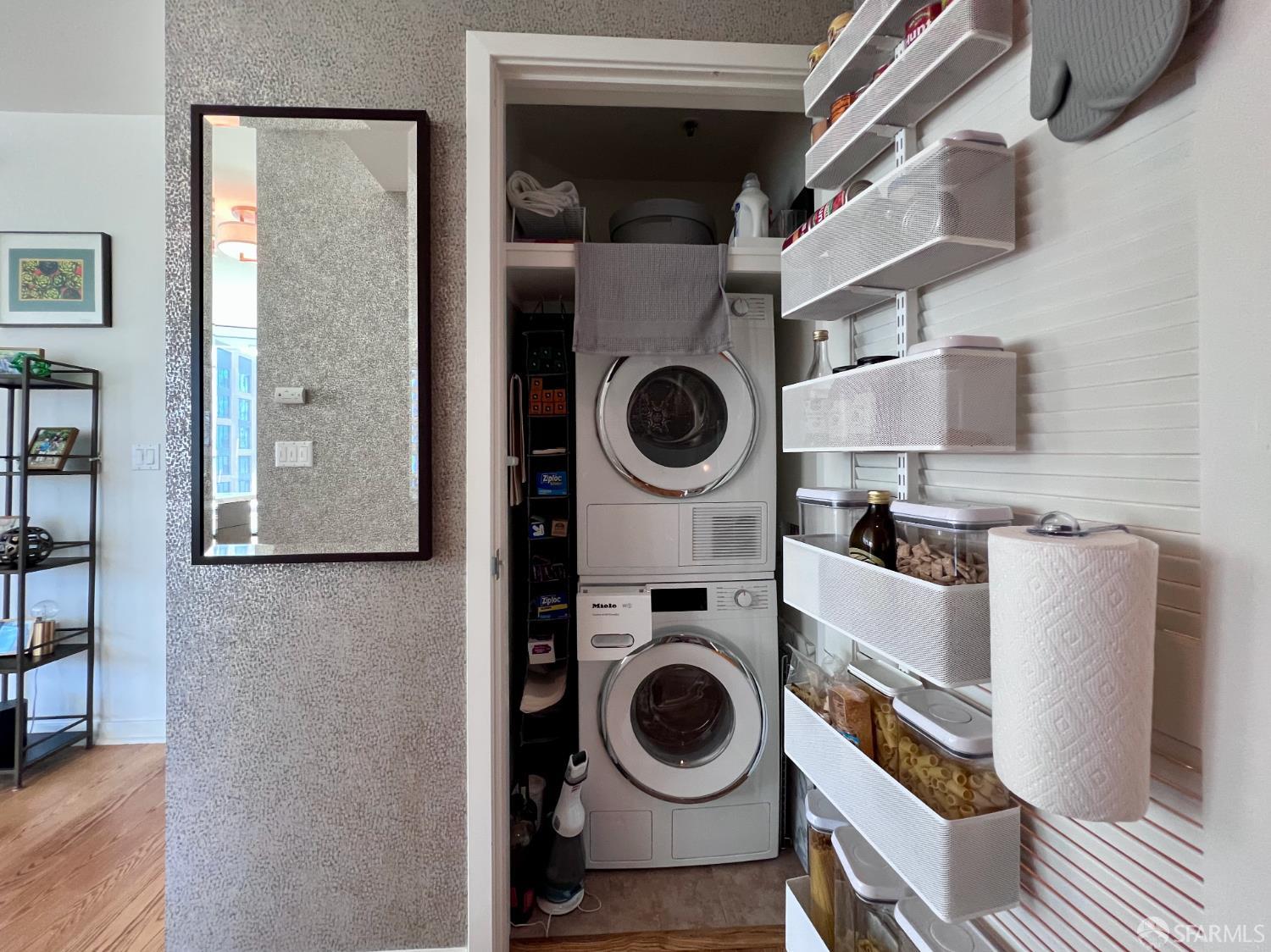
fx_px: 477
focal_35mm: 13
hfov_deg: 106.2
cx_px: 636
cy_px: 476
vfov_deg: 89.9
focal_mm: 1.57
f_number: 1.8
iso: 250
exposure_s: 1/60
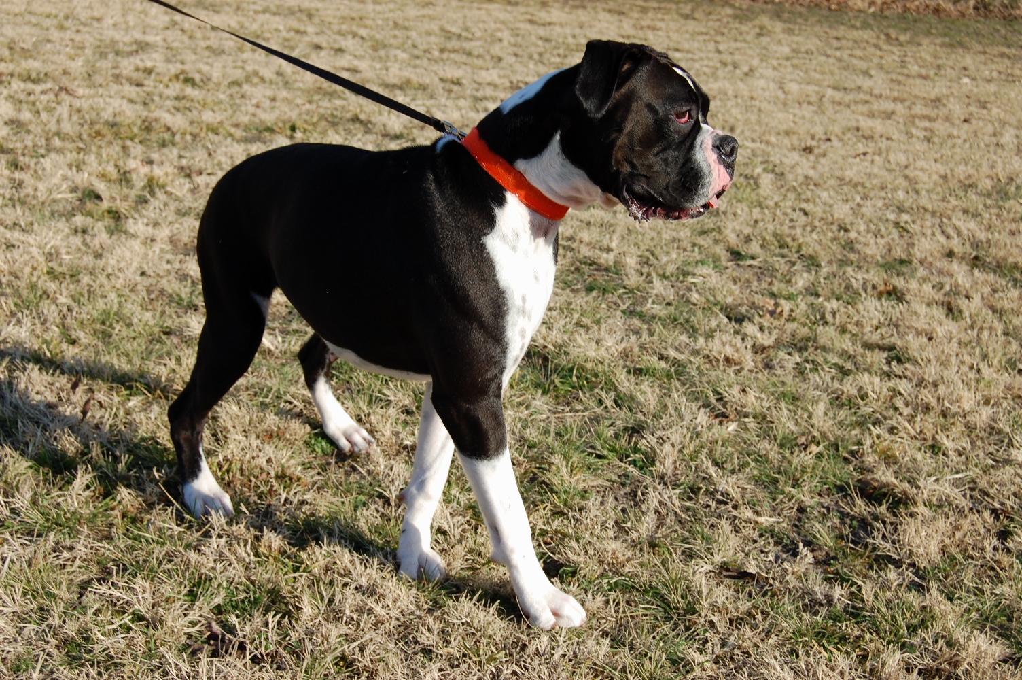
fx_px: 1447
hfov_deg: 38.9
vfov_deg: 26.4
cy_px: 340
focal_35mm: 51
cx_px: 511
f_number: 9
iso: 200
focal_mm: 34
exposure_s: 1/320
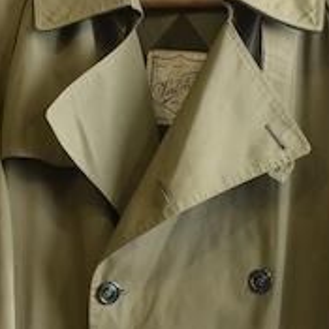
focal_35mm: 124
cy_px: 385
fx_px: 1333
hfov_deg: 14.1
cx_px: 167
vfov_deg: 13.7
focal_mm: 34
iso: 1250
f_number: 6.3
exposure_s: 1/80
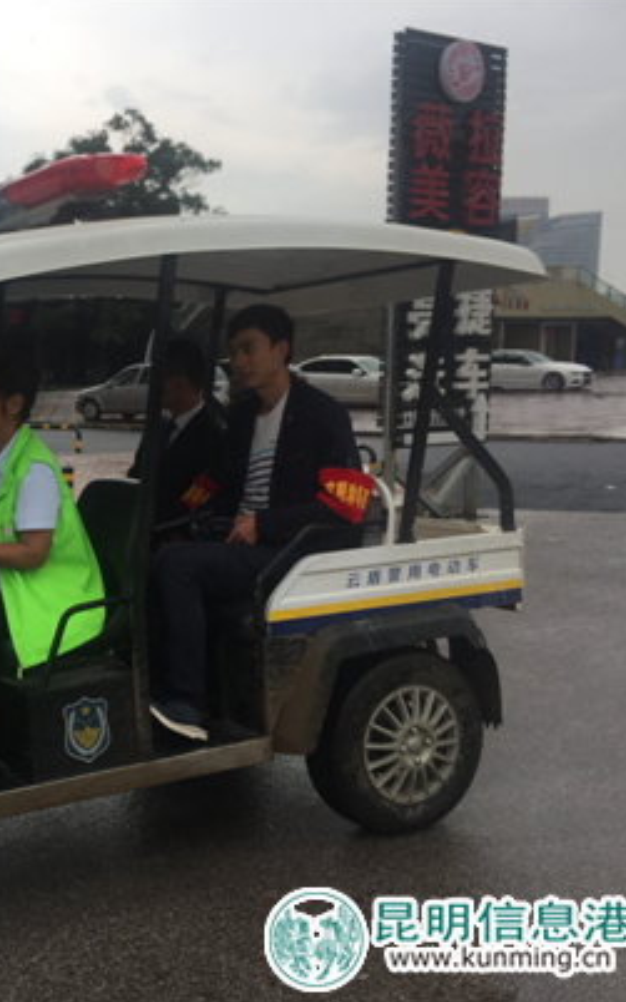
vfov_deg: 47.2
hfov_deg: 28.4
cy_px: 503
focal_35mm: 42
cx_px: -22
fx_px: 1147
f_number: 2.2
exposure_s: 1/1099
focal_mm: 4.15
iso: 32
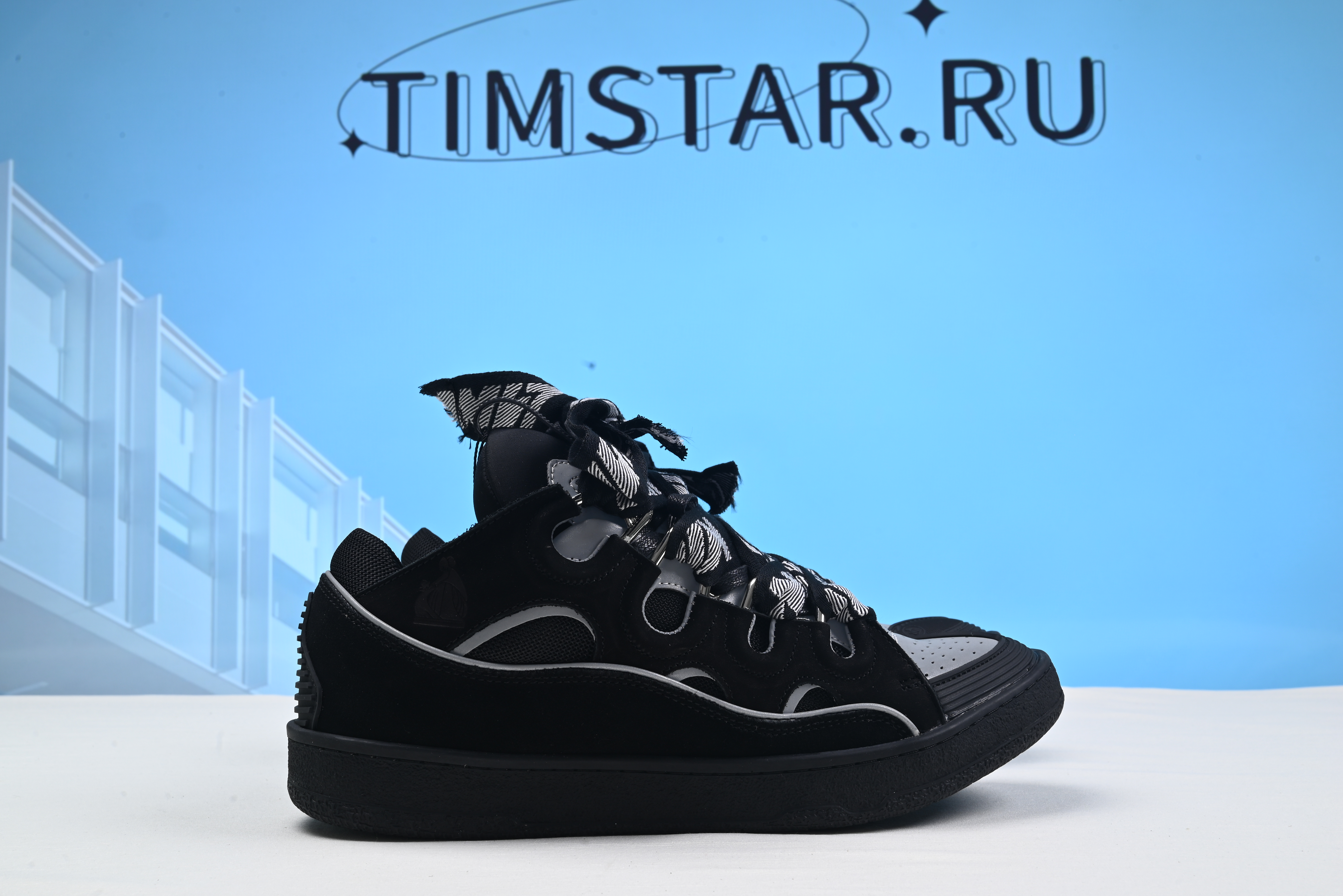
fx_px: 1493
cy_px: 448
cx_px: 672
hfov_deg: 48.4
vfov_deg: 33.4
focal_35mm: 40
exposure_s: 1/2.5
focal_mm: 40
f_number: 16
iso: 100
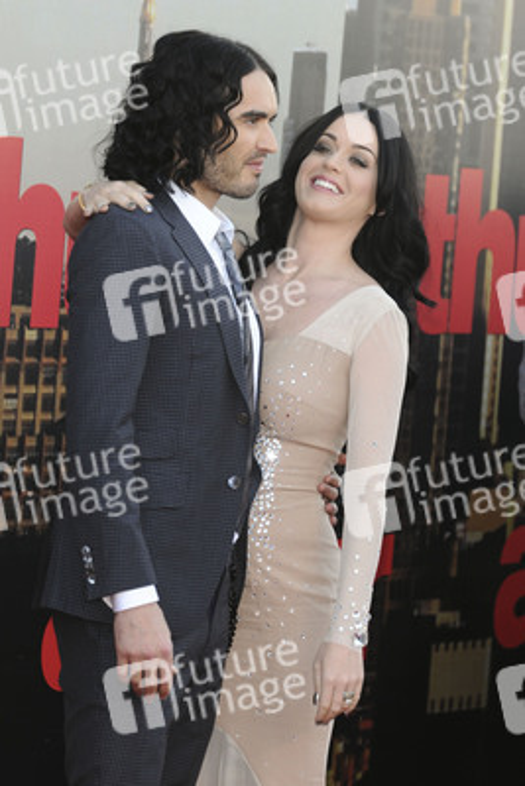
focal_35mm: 218
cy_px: 393
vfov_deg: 9.5
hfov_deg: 6.3
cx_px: 262
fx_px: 4753
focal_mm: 145
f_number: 5
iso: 320
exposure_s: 1/200
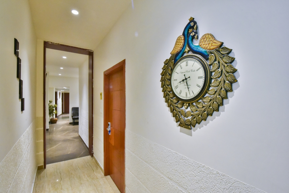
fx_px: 128
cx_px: 144
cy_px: 96
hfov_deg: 96.7
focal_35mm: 16
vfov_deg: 73.8
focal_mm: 16
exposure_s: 1/60
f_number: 9
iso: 5000
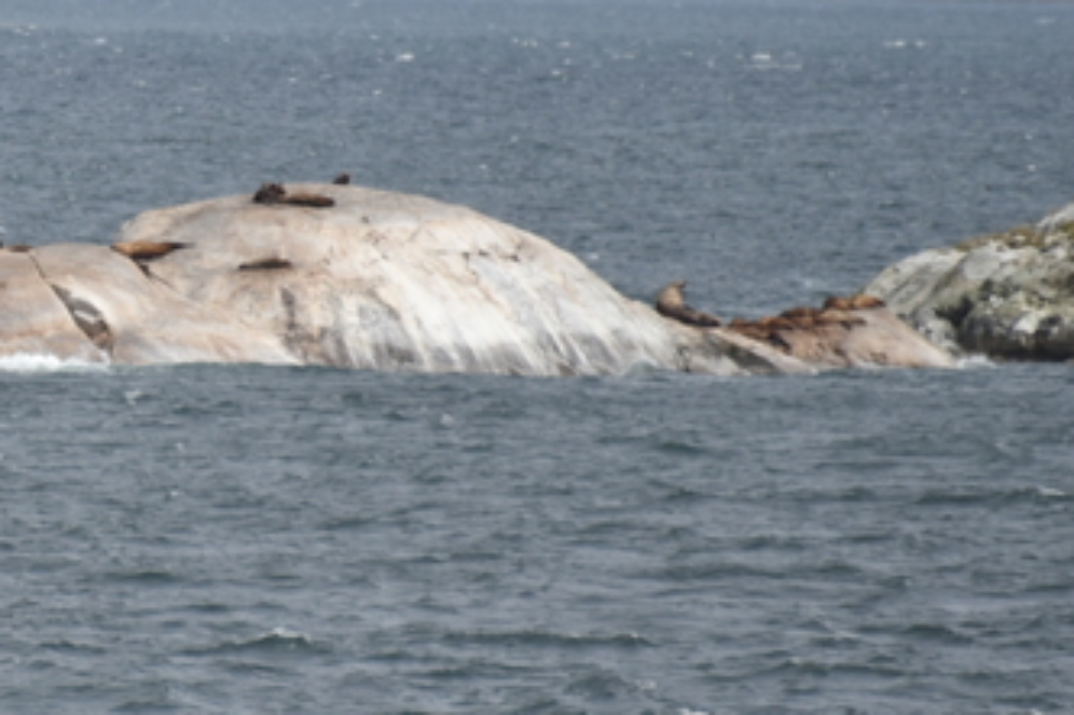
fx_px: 34498
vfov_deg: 1.2
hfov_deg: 1.8
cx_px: -204
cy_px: 223
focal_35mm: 1157
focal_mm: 300
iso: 110
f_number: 5.6
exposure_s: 1/640
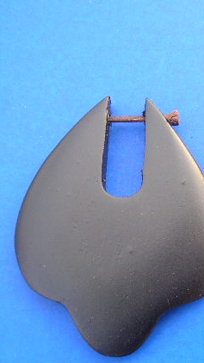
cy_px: 205
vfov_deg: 36.0
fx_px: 557
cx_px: 212
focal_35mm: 58
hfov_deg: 20.0
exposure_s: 1/59.5
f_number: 2.8
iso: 50
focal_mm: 5.8
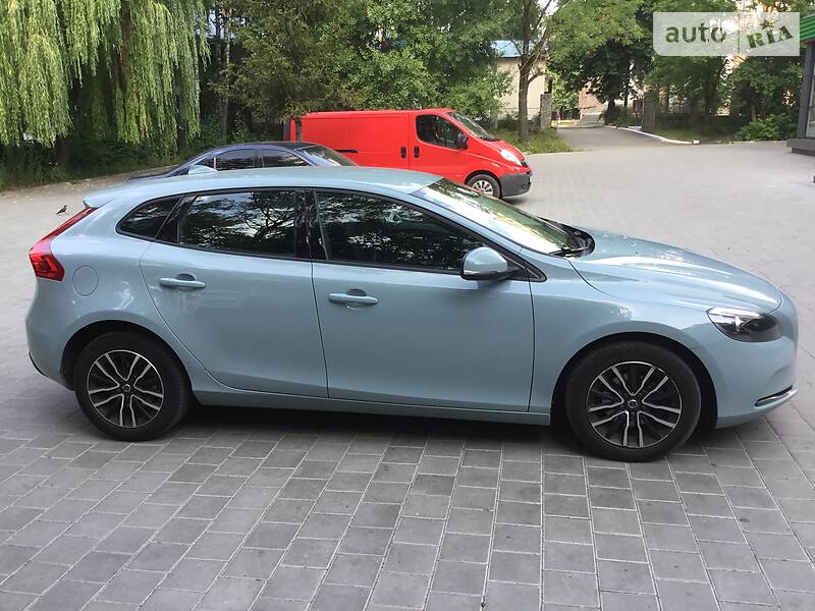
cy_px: 306
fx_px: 730
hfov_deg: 58.4
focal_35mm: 31
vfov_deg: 45.4
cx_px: 408
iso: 25
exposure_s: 1/173
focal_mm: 3.3
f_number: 2.4
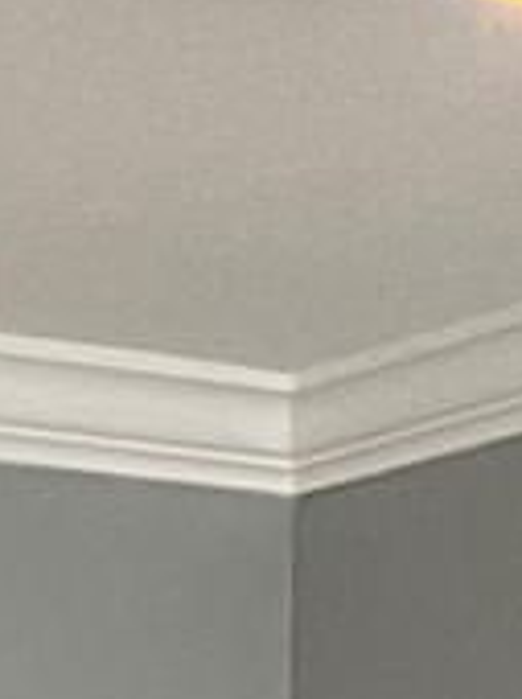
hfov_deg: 5.4
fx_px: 4938
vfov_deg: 7.5
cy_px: 1780
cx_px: -1430
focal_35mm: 245
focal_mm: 4.25
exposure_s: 1/60
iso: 125
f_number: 1.8
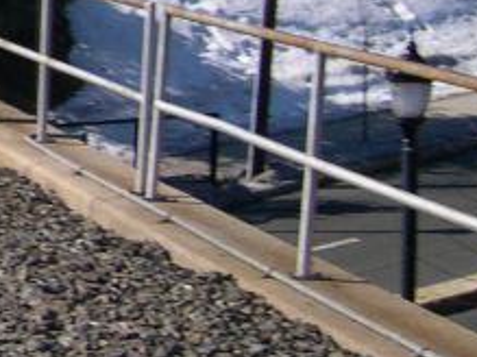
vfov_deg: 8.2
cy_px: -146
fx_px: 2451
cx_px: -610
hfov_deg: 9.9
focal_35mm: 178
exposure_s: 1/189
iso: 100
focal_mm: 8
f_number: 7.6
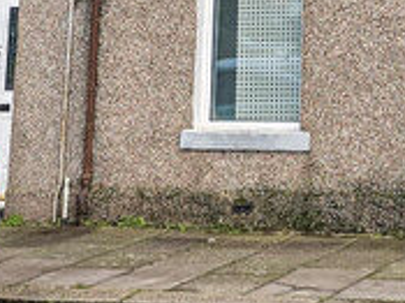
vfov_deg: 15.0
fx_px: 1076
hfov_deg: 20.0
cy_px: -140
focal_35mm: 92
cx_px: 481
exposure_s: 1/250
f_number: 1.7
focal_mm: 6.3
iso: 12
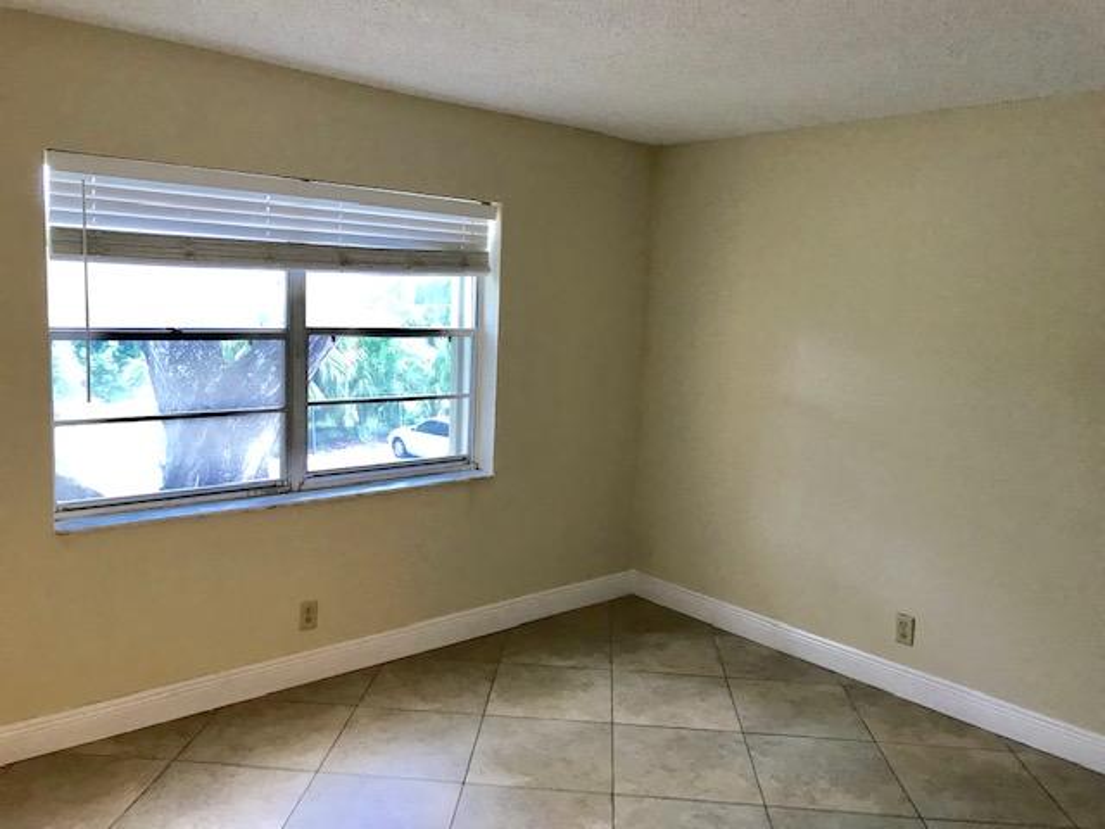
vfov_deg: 49.7
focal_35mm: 28
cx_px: 552
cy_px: 414
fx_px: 894
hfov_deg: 63.4
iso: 25
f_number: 1.8
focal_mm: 3.99
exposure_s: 1/30
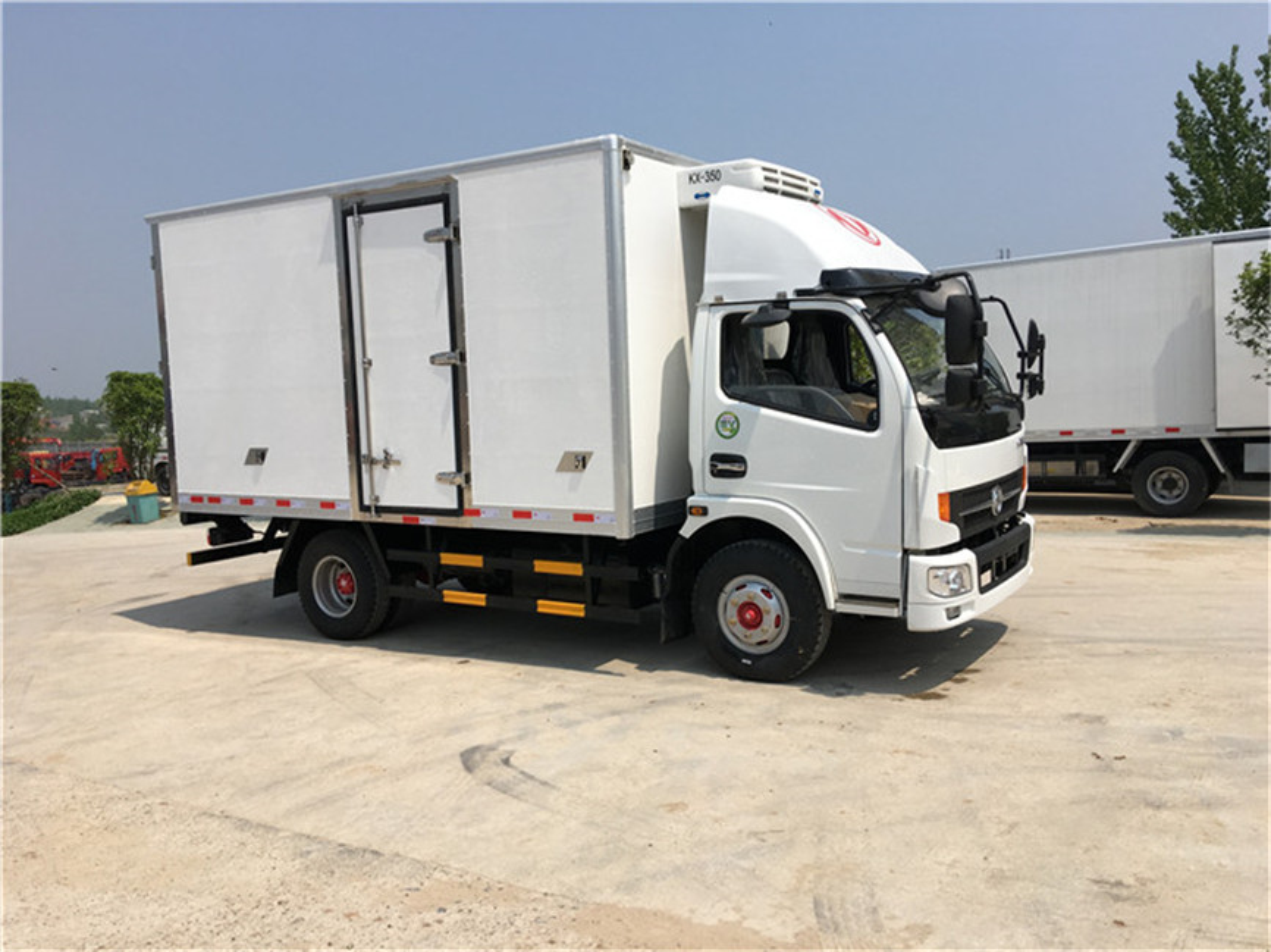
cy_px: 476
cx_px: 636
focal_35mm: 29
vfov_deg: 48.2
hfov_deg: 61.7
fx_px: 1064
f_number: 2.2
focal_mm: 4.15
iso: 25
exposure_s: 1/2262
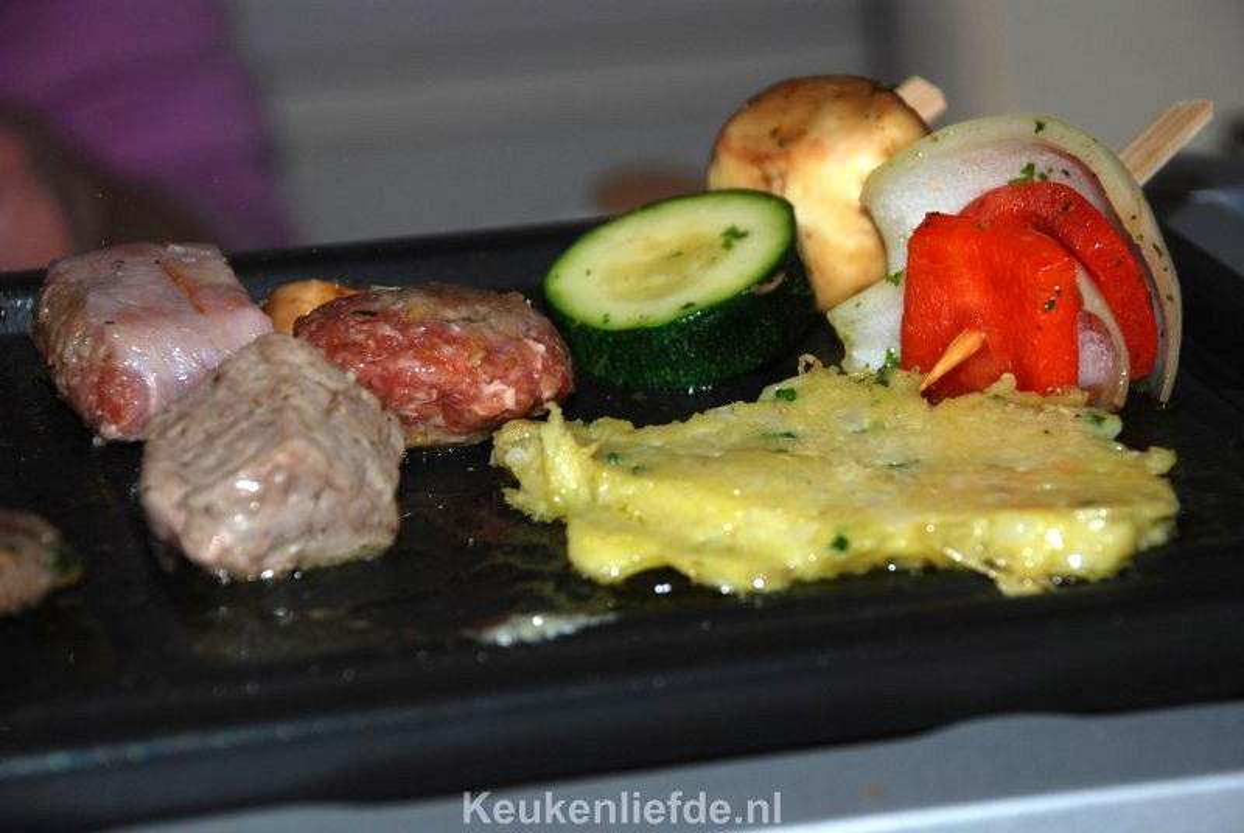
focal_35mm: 120
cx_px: 622
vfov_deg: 11.5
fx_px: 4153
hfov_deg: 17.0
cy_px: 416
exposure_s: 1/60
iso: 160
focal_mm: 80
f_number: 5.6
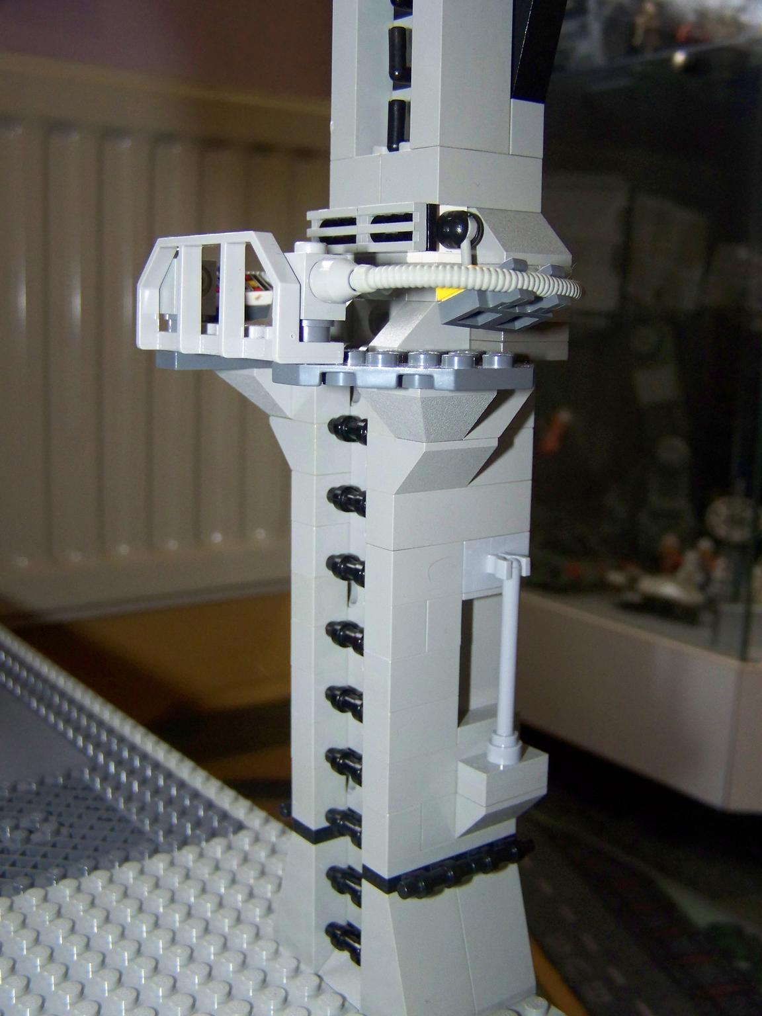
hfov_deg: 37.7
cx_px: 381
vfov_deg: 49.0
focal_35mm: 38
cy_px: 508
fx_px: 1115
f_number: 2.8
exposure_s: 1/30
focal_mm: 6.3
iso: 200
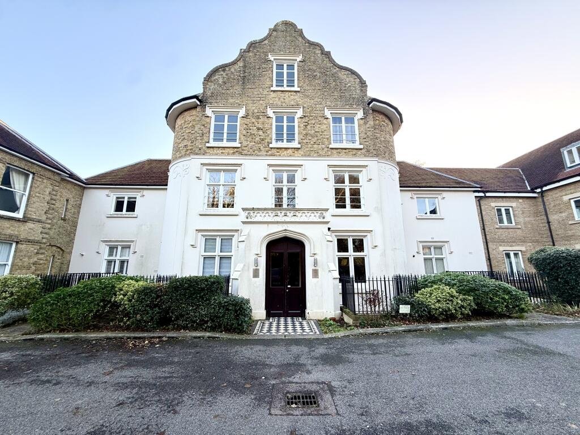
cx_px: 290
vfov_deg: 85.7
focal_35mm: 14
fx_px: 235
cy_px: 218
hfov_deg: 102.1
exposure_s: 1/151
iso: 50
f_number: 2.2
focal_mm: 2.22
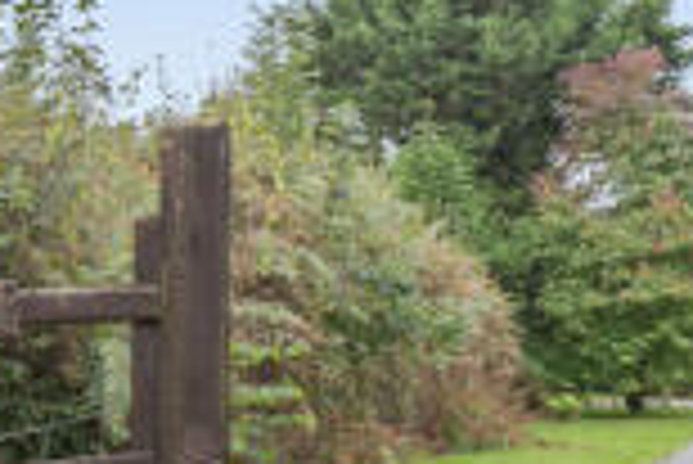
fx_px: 1965
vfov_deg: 13.4
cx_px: 680
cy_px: 264
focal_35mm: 102
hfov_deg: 19.5
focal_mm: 22
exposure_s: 1/200
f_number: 7.1
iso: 320
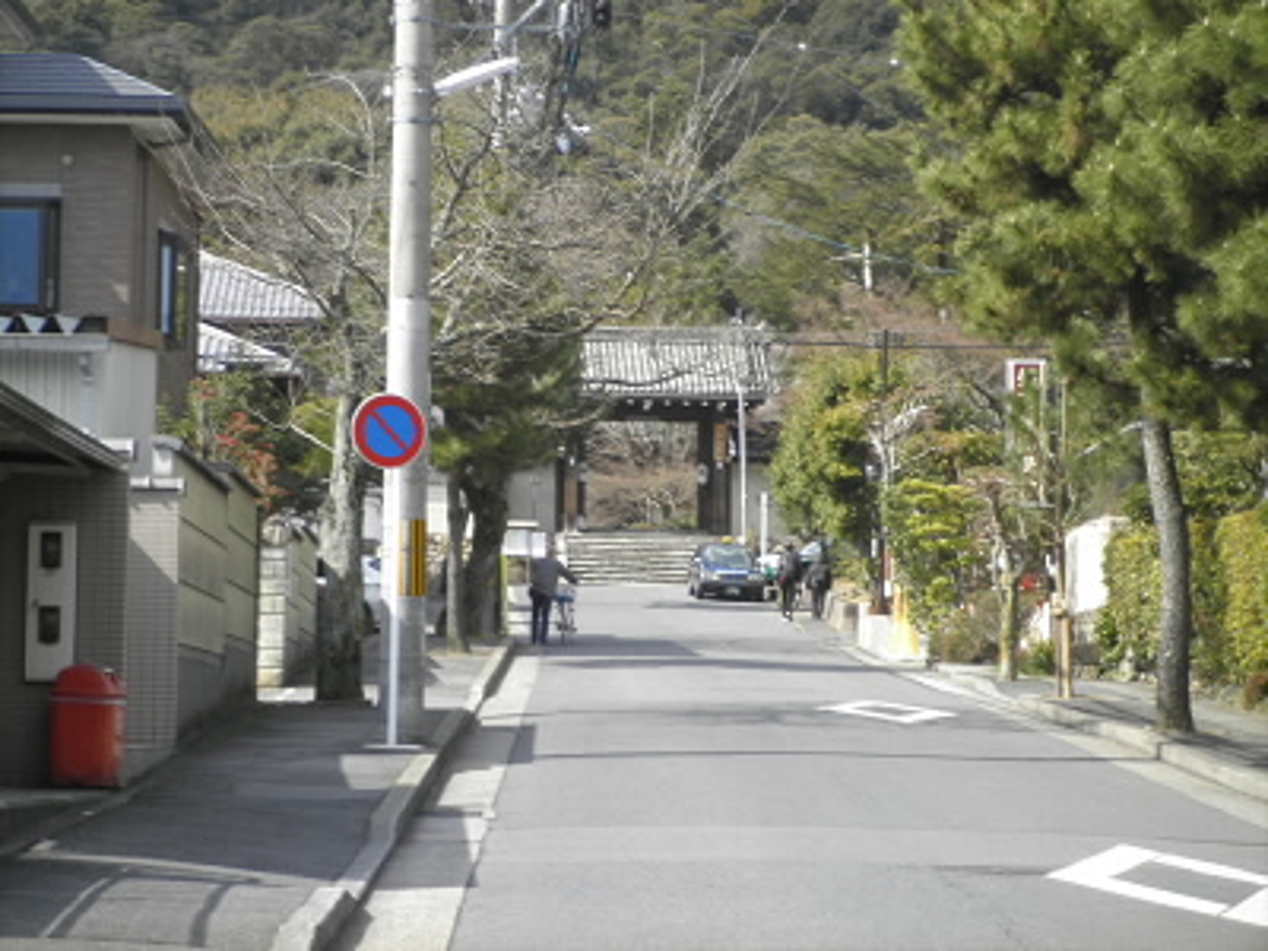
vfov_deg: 13.7
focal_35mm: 108
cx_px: 634
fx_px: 3956
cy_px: 476
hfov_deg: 18.2
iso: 64
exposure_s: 1/125
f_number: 5.9
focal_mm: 19.6
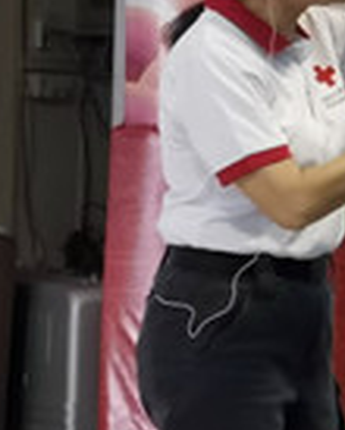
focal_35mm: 349
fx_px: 4445
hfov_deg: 4.4
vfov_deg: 5.5
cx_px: 433
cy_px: -17
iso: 250
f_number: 2.4
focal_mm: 7.48
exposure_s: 1/33.3
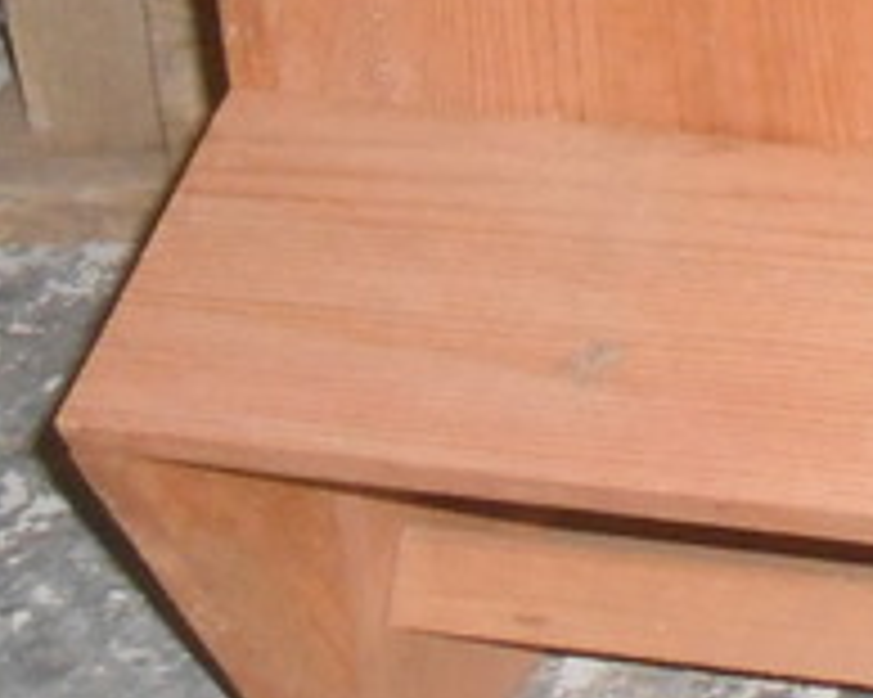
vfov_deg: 9.9
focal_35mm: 151
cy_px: -351
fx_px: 3899
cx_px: 1958
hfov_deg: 11.1
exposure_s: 1/25
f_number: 3.8
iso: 320
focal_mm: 5.3
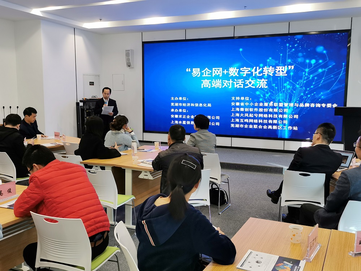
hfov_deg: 54.0
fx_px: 355
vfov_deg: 41.8
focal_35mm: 34
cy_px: 136
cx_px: 180
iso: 125
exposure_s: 1/50
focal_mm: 5.58
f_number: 1.8
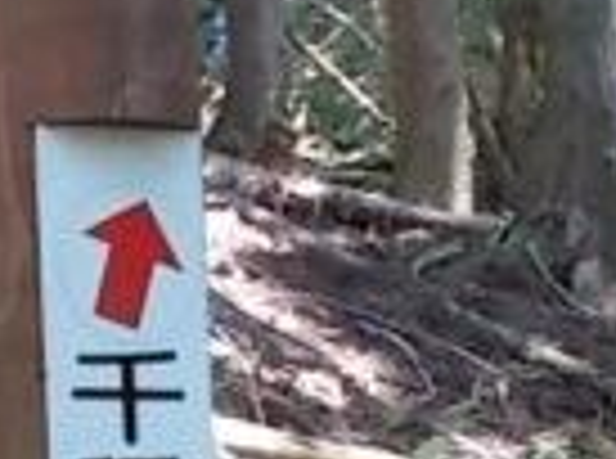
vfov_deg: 7.3
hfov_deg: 10.1
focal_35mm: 195
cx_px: 22
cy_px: 864
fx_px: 3461
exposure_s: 1/25
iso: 80
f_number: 3.2
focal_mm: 4.6
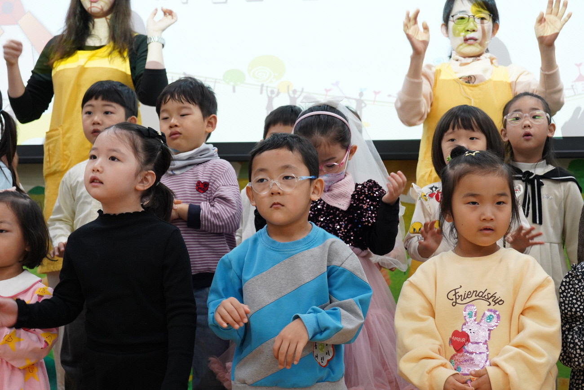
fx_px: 876
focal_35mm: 54
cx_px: 292
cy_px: 195
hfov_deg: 36.9
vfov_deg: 25.1
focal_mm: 54
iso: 2500
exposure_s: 1/125
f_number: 5.6
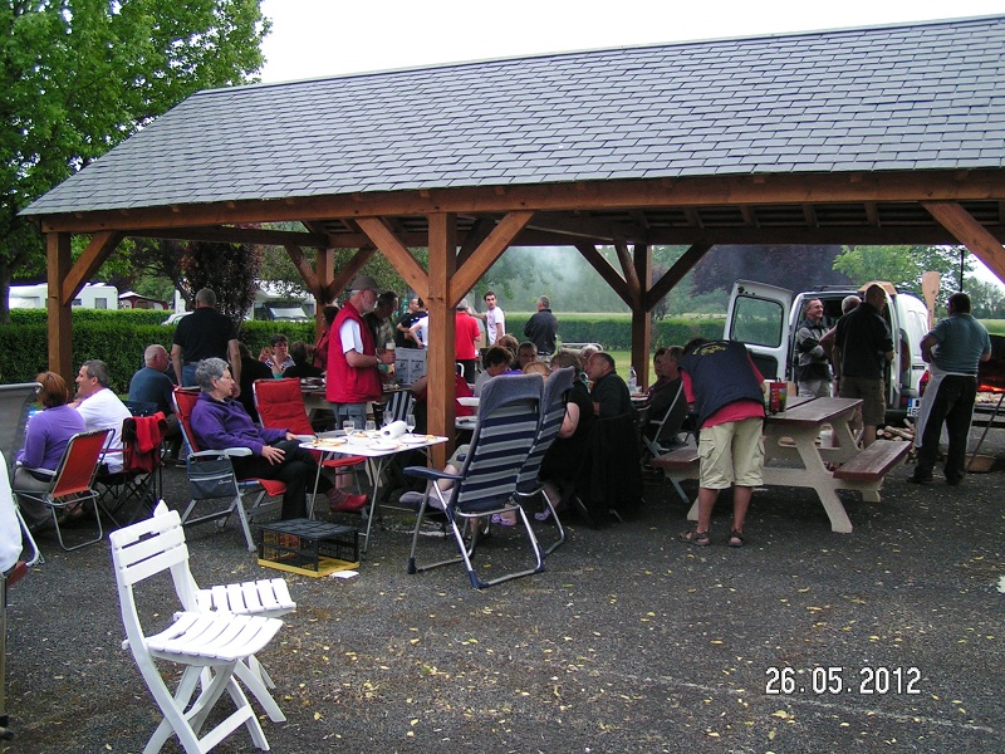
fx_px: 1103
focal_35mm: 38
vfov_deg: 37.7
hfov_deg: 49.0
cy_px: 377
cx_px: 502
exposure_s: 1/40
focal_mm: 5.8
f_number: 2.8
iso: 80
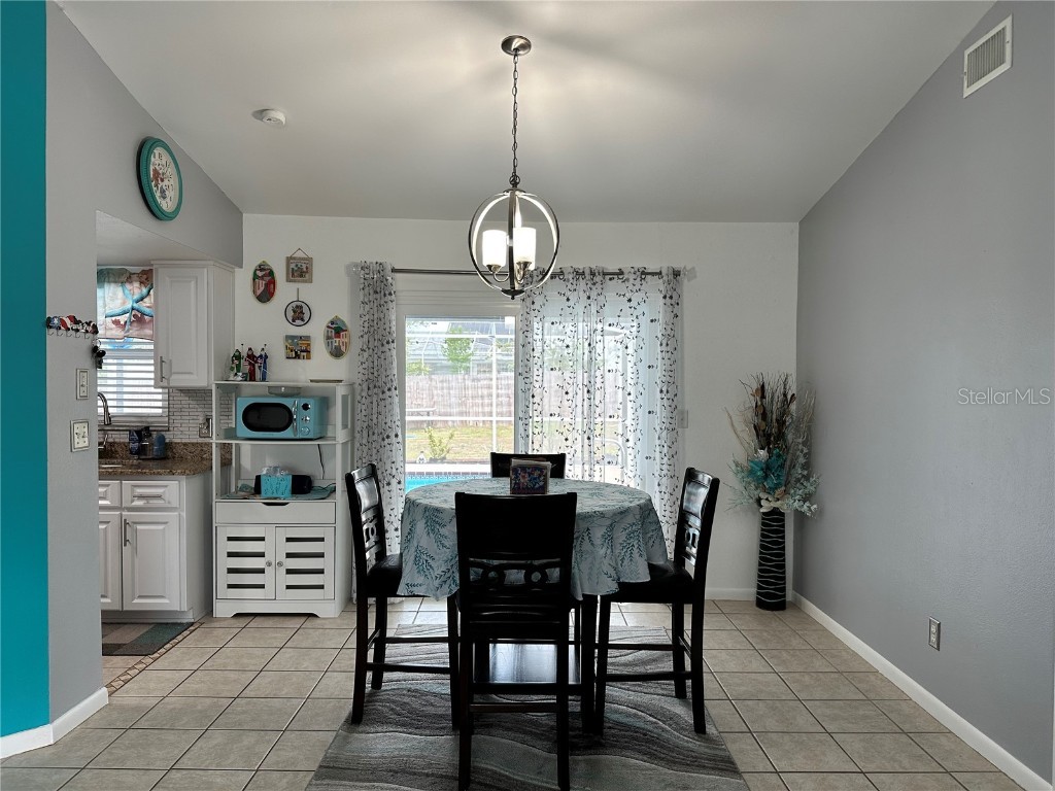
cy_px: 396
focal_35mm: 24
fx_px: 731
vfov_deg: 56.8
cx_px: 528
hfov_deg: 71.6
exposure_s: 1/120
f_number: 1.78
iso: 160
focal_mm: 6.86
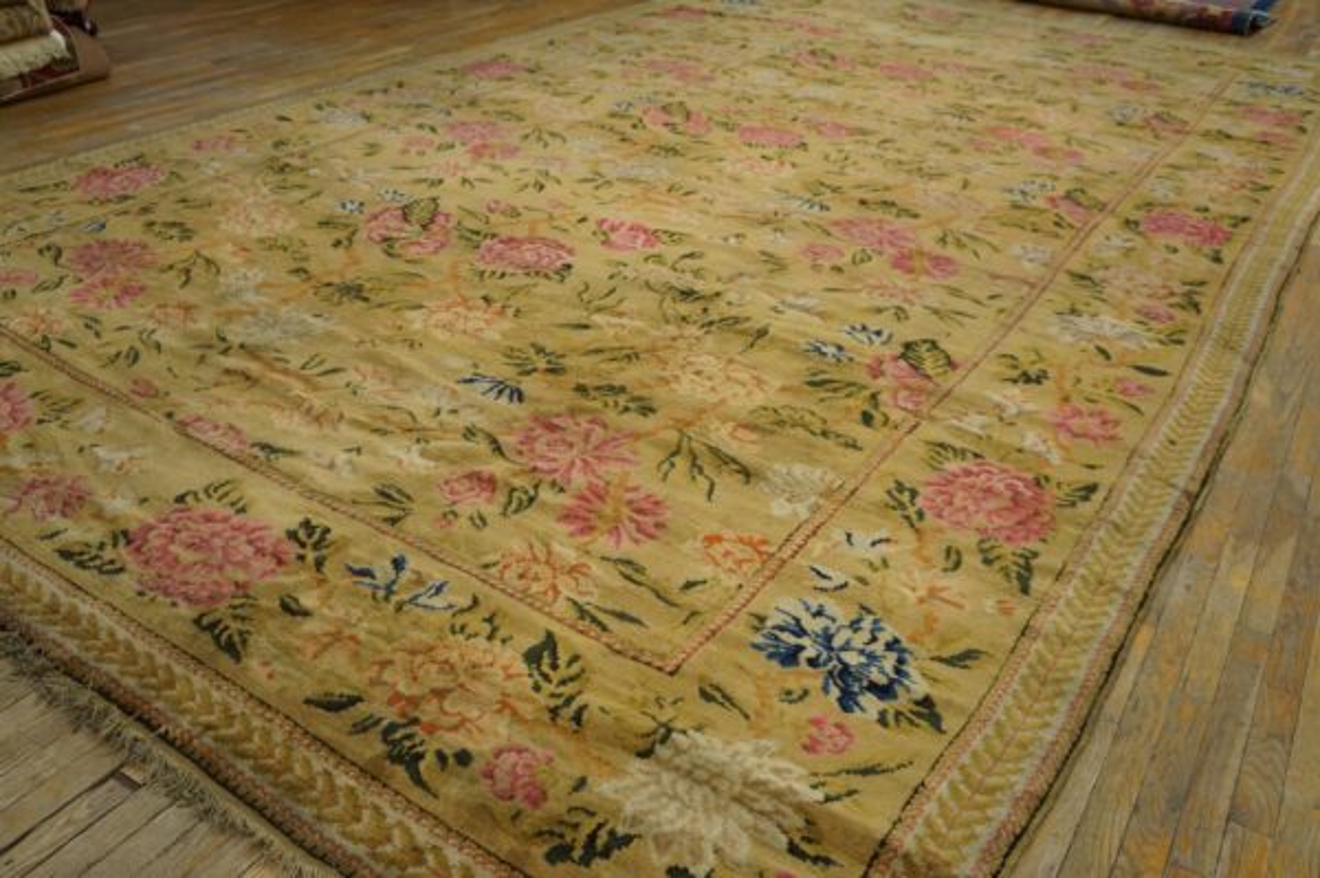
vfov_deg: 43.5
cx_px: 660
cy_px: 439
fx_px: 1099
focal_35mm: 30
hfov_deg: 62.0
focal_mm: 20
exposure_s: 1/160
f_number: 4
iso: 1250
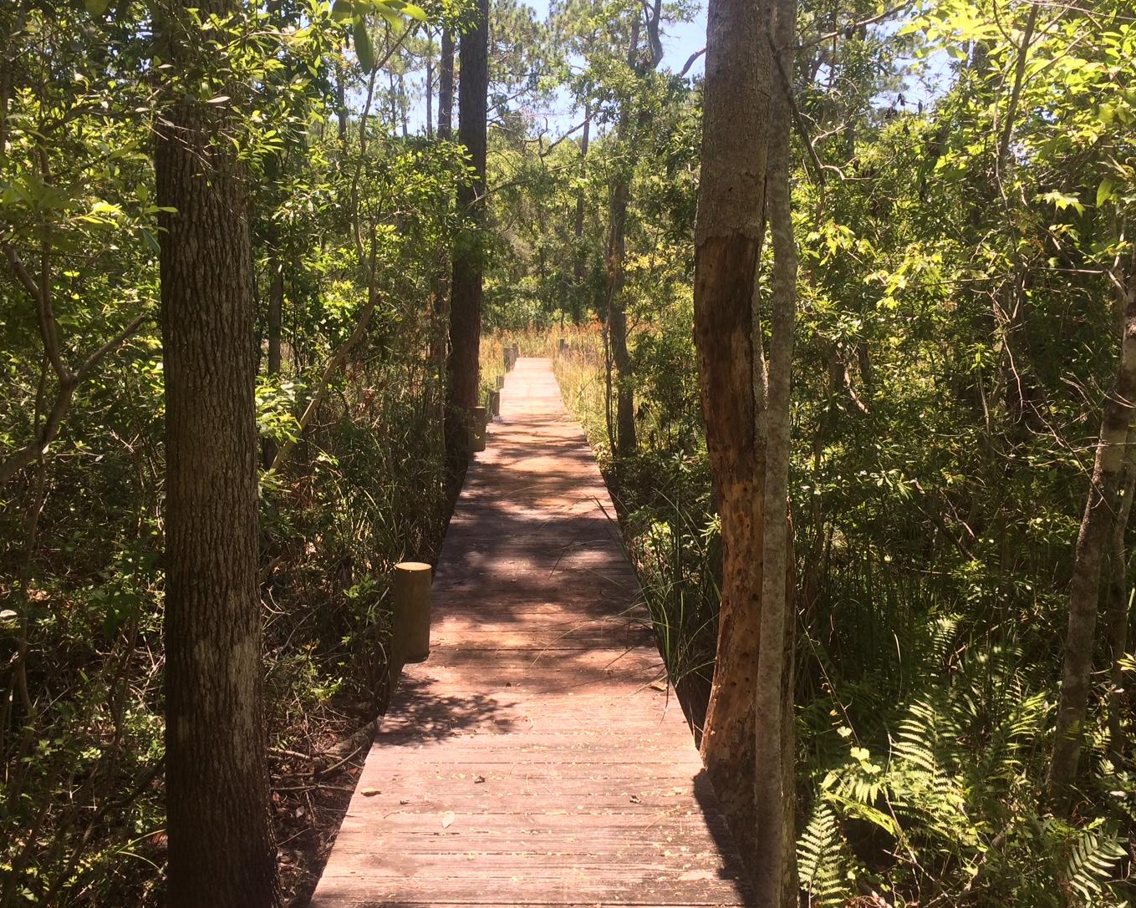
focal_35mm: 34
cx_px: 549
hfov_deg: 52.8
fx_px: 1143
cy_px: 415
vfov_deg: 43.3
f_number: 2.2
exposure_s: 1/533
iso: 32
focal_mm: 4.15
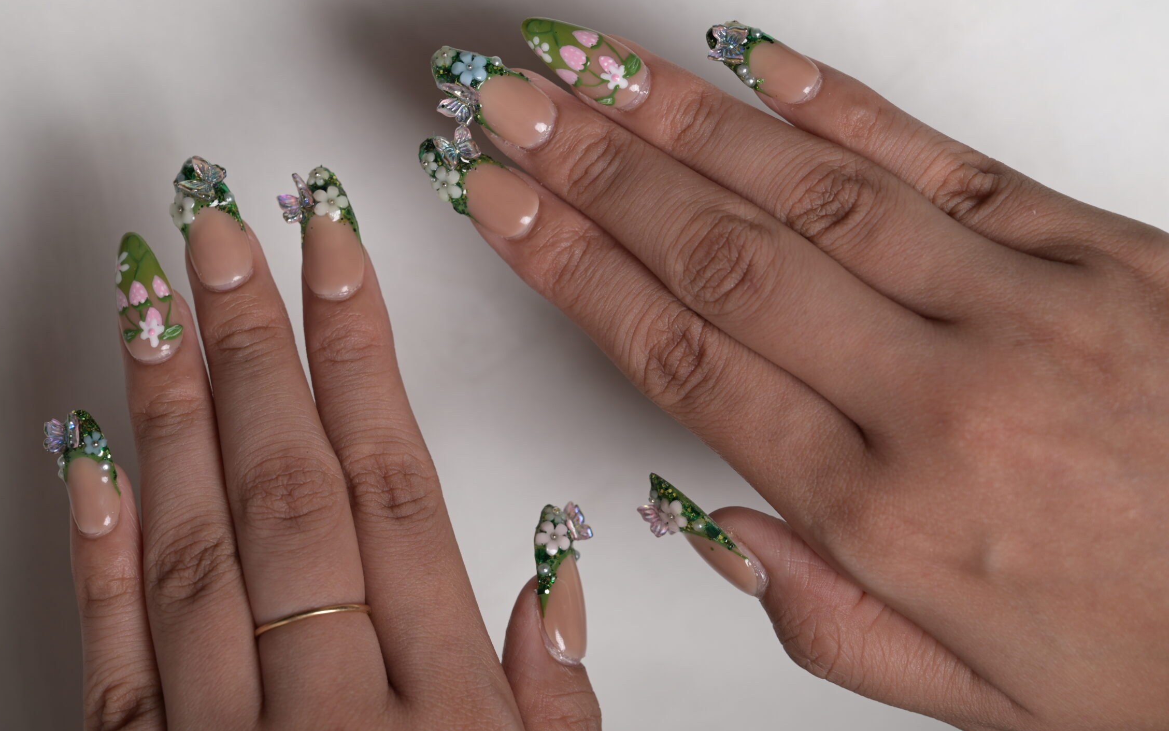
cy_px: 382
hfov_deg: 25.5
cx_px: 548
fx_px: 2581
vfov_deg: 16.1
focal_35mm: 81
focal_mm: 70
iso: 100
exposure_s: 1/160
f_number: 6.3
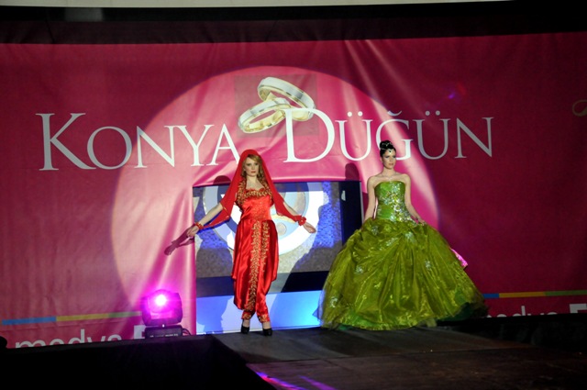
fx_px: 1099
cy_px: 195
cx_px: 294
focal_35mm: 68
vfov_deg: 20.1
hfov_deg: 29.9
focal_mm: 45
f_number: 5.6
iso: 2000
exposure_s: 1/125
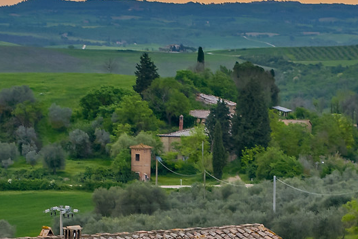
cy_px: 395
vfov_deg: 7.4
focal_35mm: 182
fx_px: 1811
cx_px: 172
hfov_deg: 11.3
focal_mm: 40
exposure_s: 1/160
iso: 500
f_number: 11
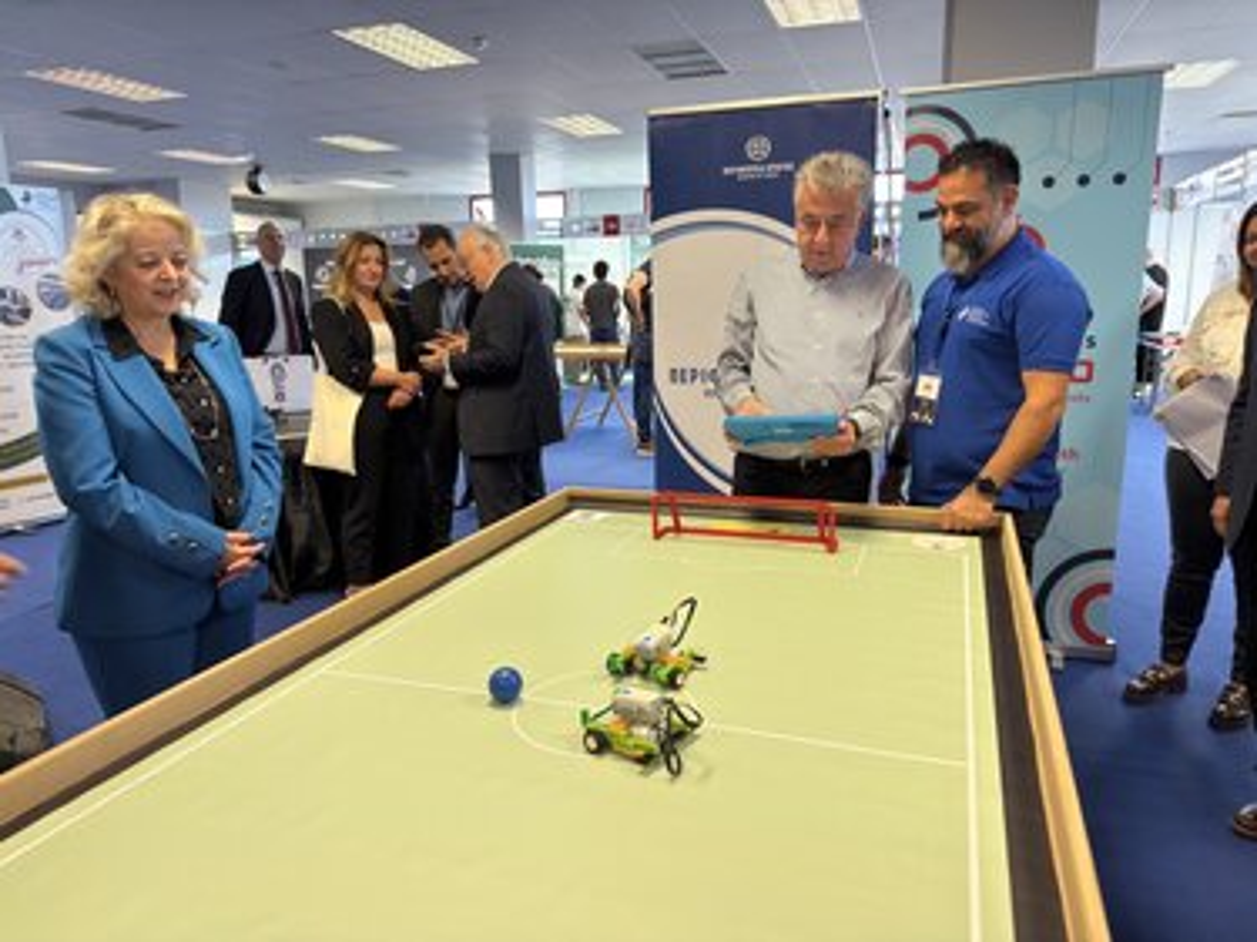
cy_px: 471
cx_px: 628
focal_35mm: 24
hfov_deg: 71.6
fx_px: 871
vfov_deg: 56.8
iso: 100
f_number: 1.78
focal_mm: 6.76
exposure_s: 1/50
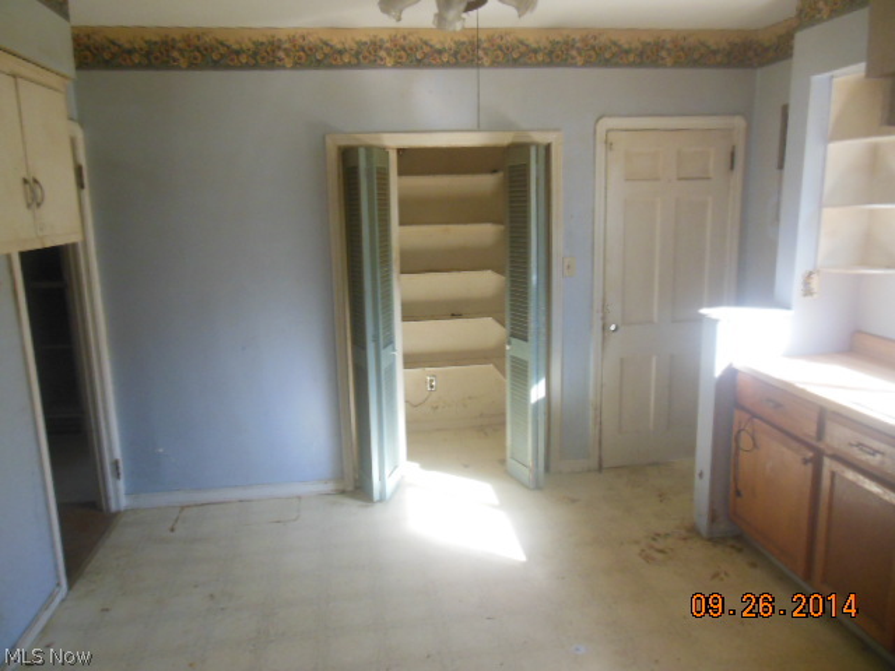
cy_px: 336
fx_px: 646
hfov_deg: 69.4
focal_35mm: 25
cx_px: 448
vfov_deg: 54.9
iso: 400
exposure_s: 1/200
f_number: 3.2
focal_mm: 4.5
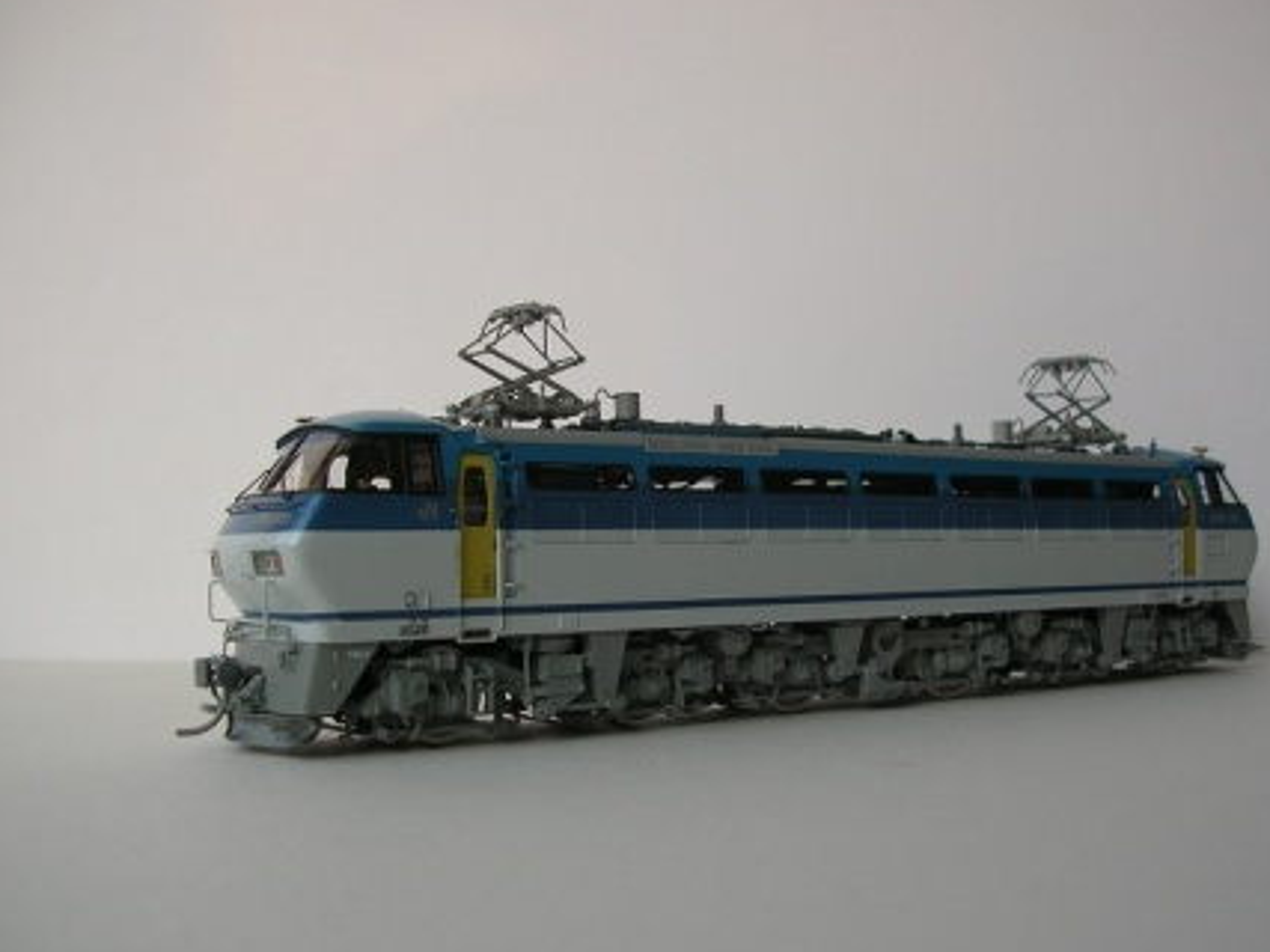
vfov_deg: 35.1
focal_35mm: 41
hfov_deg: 45.7
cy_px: 519
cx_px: 714
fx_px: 1504
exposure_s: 1/89.8
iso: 50
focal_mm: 5.8
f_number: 2.8
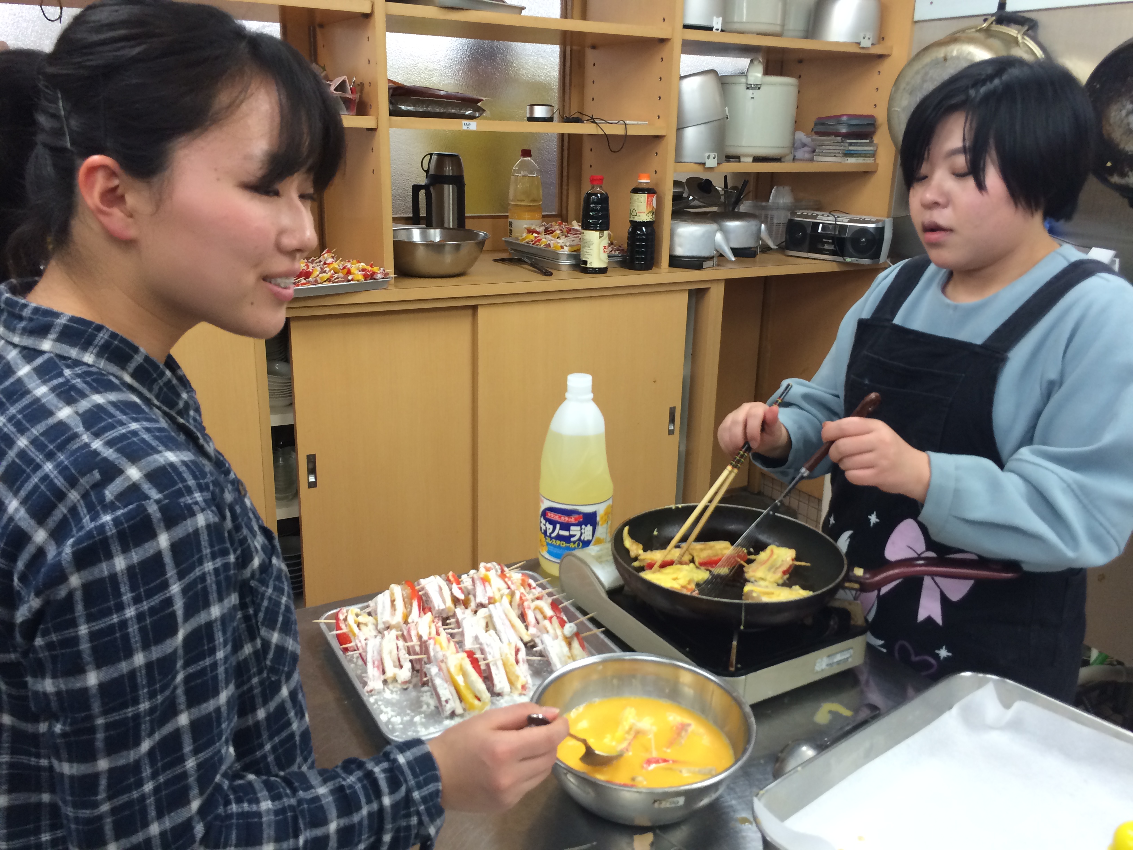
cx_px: 566
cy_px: 425
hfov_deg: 61.7
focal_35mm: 29
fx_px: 949
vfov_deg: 48.2
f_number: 2.2
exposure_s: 1/30
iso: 40
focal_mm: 4.15
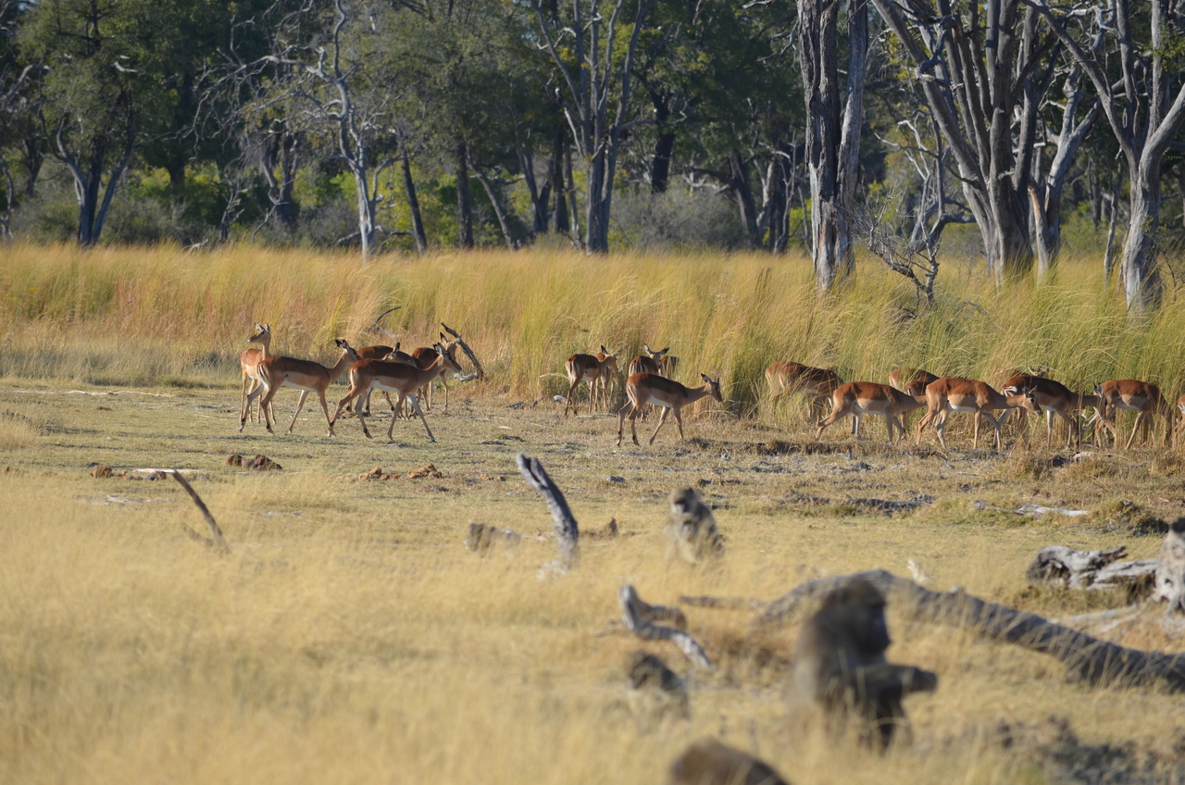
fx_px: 11826
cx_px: 592
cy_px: 392
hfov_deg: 5.7
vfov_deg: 3.8
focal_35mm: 360
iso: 200
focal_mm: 240
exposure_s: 1/640
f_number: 6.3
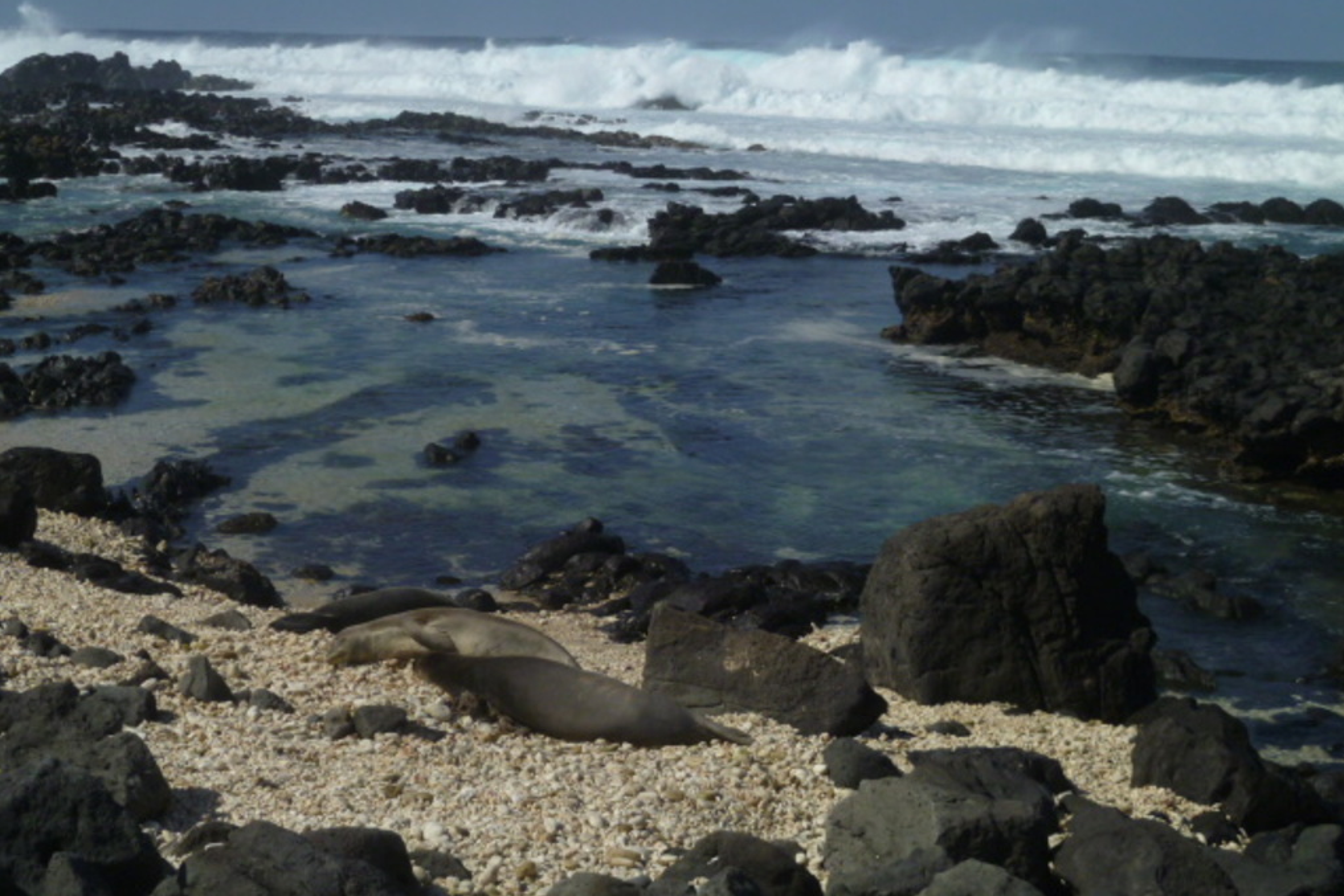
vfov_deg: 21.2
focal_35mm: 64
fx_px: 2390
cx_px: 675
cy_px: 441
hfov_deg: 31.4
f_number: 13
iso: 200
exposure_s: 1/500
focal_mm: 10.9
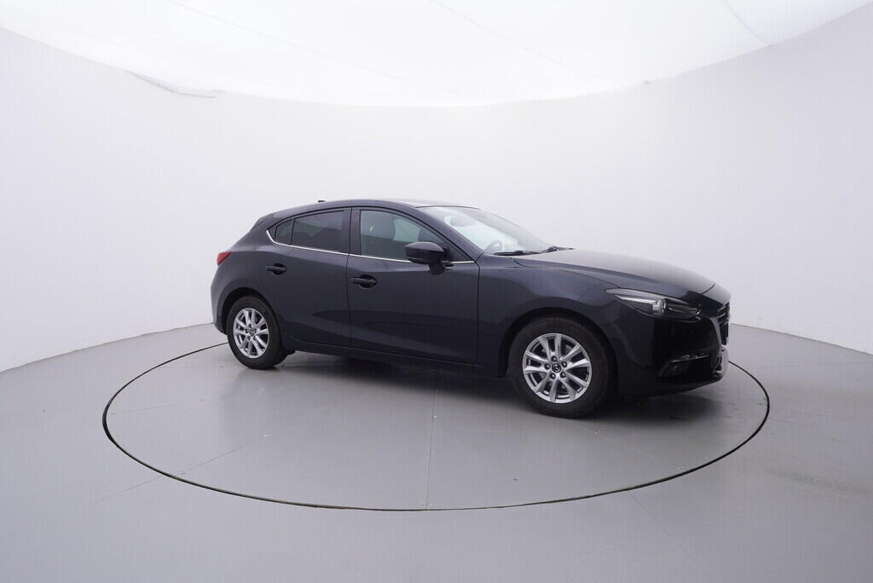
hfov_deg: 77.3
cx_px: 436
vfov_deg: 56.2
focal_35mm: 22
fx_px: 546
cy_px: 292
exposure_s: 1/80
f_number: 5
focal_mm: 15
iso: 200
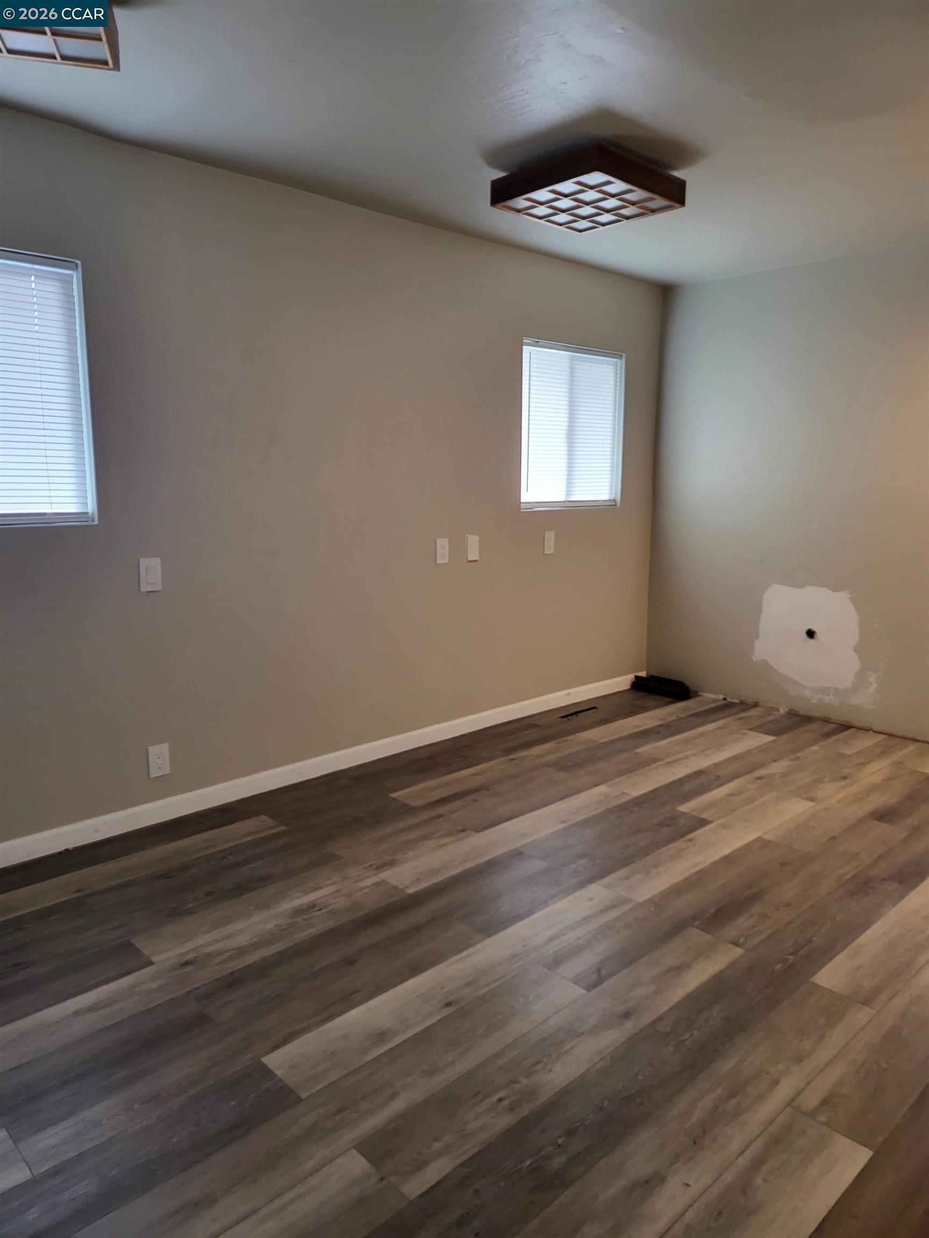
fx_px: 859
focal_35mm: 24
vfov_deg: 71.6
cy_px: 619
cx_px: 464
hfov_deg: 56.8
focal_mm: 5
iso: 250
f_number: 1.8
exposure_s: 1/40
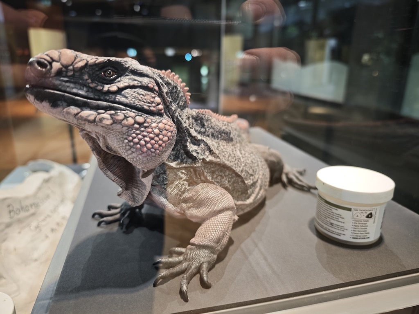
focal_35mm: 23
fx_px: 278
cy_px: 157
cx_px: 210
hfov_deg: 73.9
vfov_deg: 58.9
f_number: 1.63
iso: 125
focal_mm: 8.72
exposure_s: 1/50
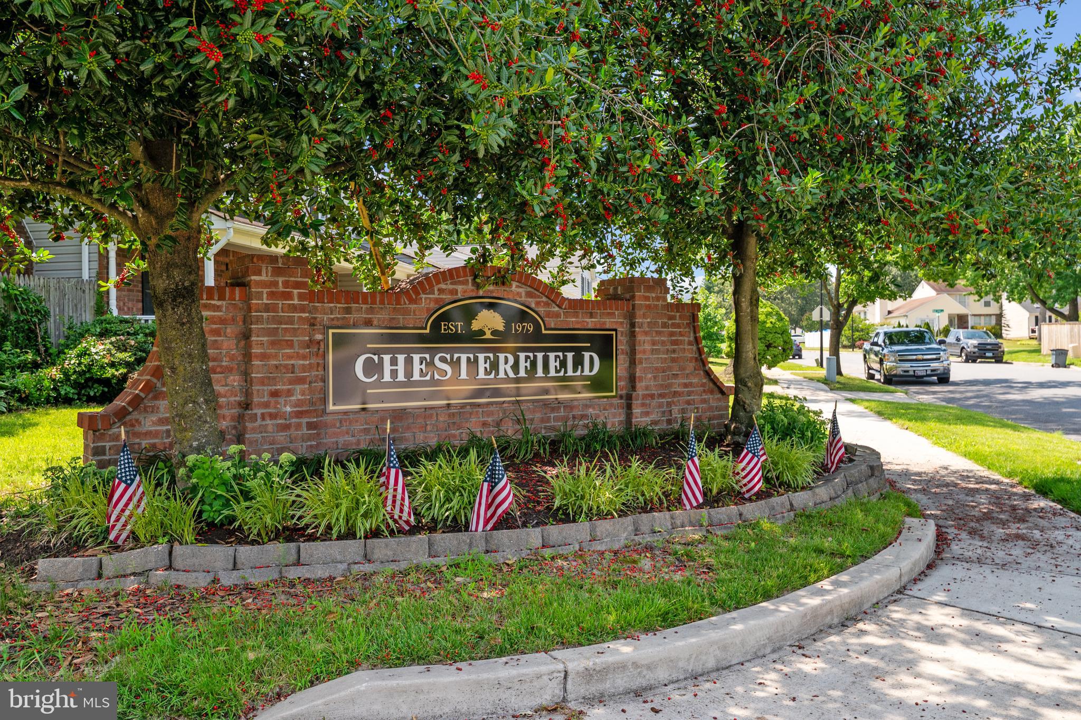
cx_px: 540
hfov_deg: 61.9
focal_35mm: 30
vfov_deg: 43.6
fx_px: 901
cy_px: 360
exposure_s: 1/200
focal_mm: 30
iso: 100
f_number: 8
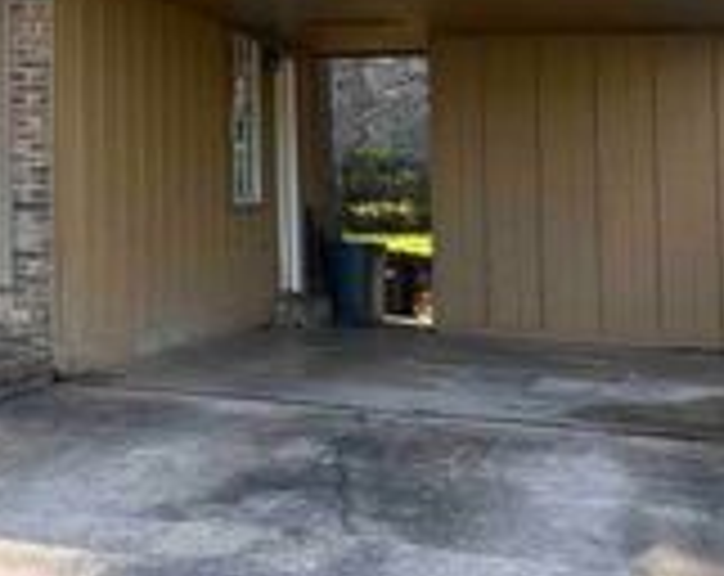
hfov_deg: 21.5
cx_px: -261
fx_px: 1689
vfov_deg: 18.8
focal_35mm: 79
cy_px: -16
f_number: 1.5
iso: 50
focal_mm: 5.7
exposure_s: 1/572
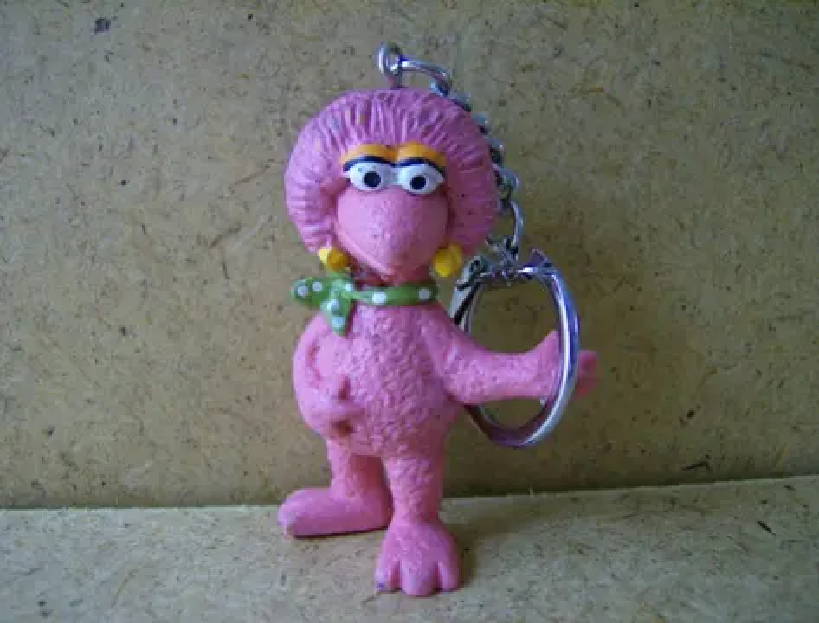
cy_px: 312
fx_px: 856
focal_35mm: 36
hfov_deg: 51.1
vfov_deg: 40.0
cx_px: 410
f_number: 2.8
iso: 110
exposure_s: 1/64
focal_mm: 6
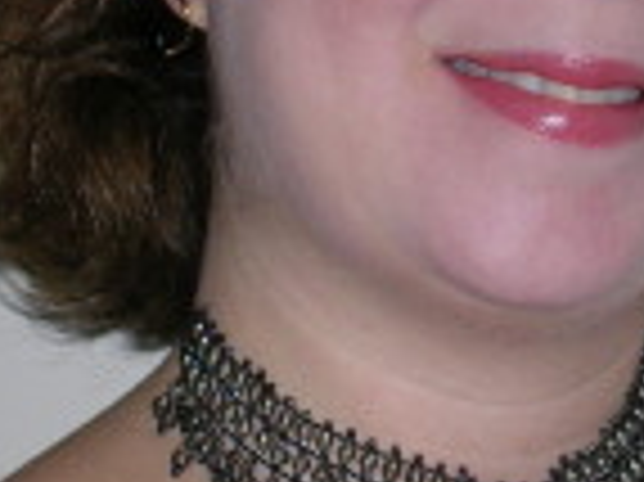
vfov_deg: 5.5
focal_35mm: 271
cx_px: 603
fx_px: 5037
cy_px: -29
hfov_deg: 7.3
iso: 50
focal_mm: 13
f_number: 4.1
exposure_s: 1/60.1
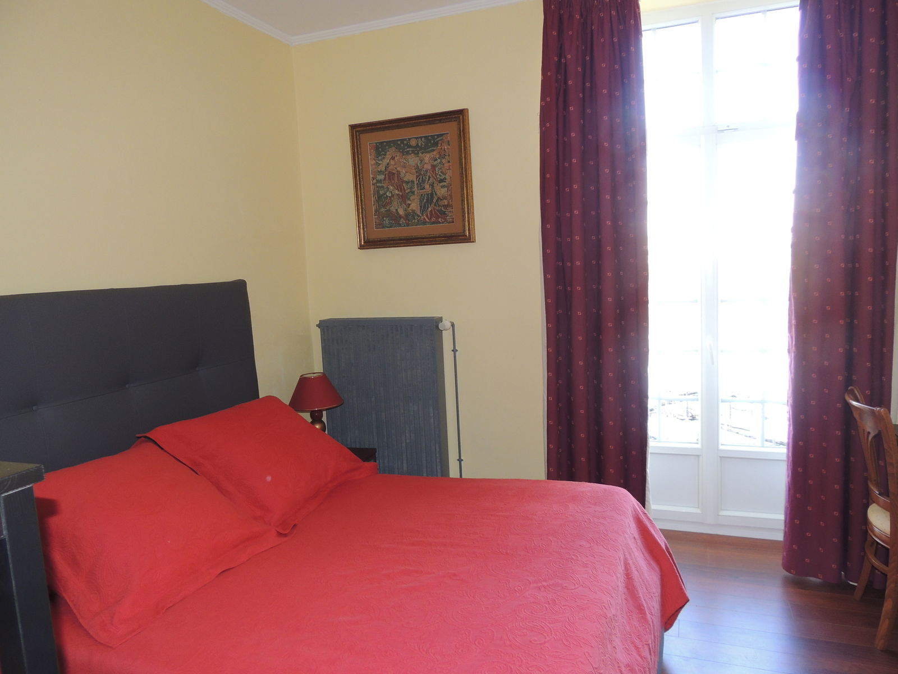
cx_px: 449
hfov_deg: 71.6
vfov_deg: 56.8
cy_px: 337
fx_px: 623
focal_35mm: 24
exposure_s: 1/30
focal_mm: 4.3
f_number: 3
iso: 200
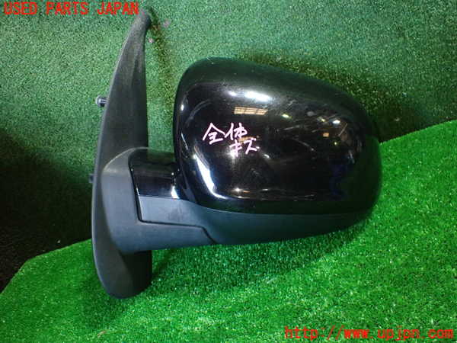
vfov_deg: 46.8
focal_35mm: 30
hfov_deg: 60.0
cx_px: 228
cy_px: 172
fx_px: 396
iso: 800
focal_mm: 5.4
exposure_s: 1/80
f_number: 2.3
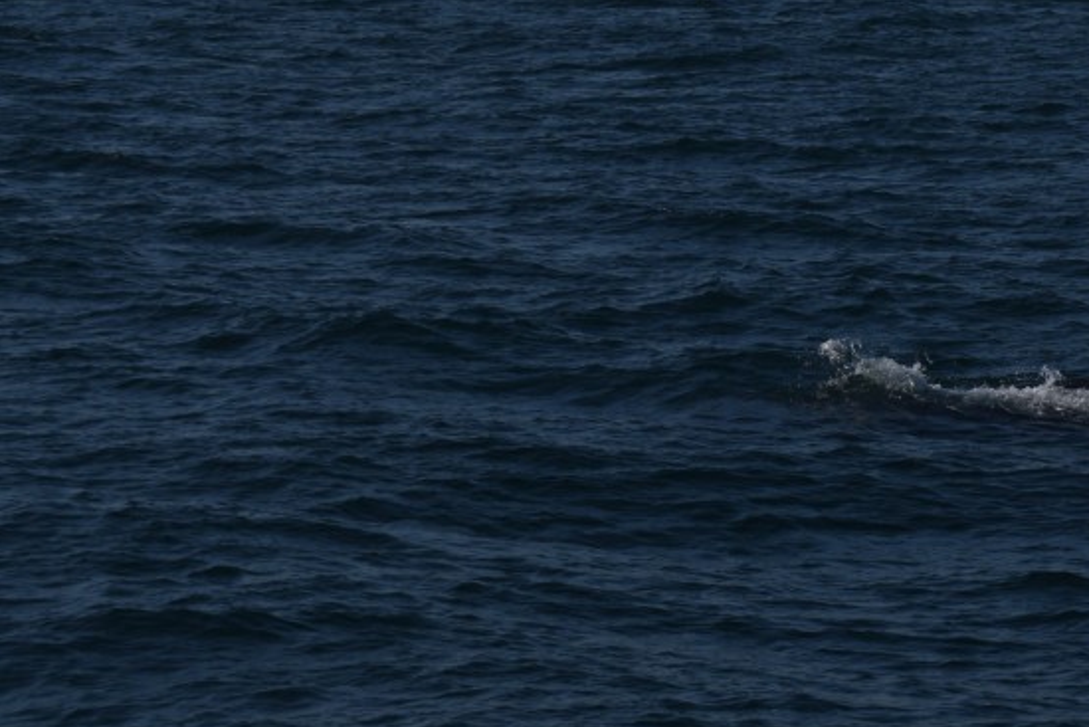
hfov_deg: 9.3
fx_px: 6686
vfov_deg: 6.2
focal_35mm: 221
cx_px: 1067
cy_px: 250
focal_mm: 75
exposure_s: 1/4000
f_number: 7.1
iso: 200
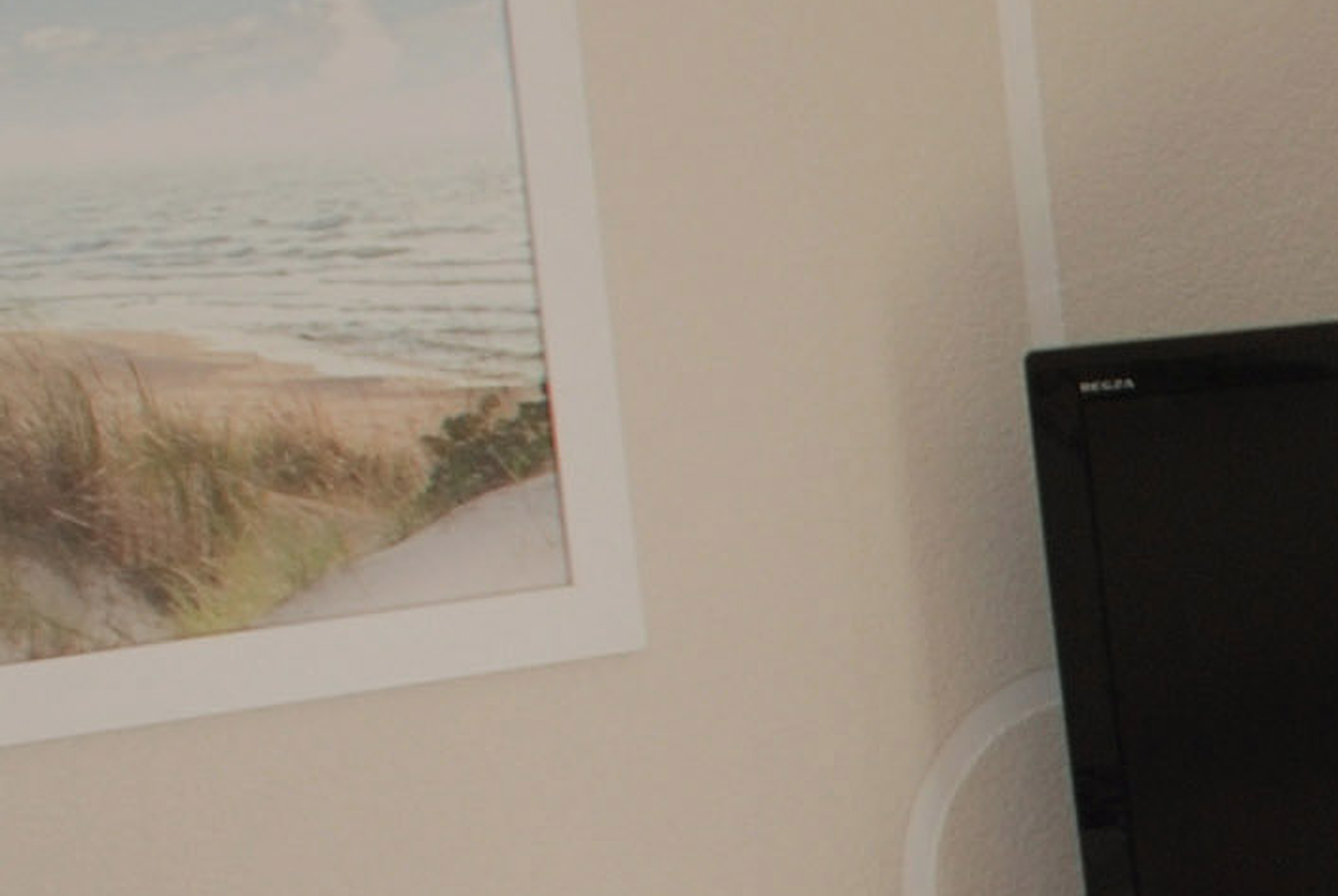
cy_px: 1068
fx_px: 5509
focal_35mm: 148
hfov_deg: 12.9
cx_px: 2183
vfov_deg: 9.2
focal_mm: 18
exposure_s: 1/200
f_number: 4
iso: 100
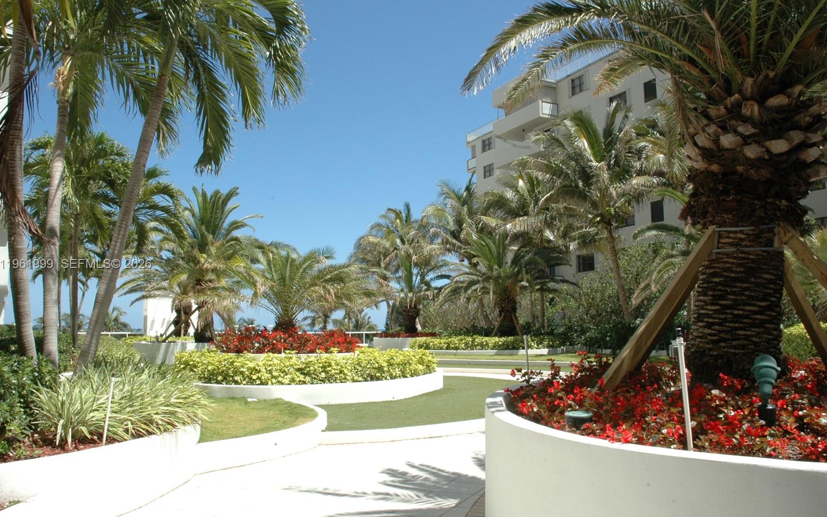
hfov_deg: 66.5
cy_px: 265
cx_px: 409
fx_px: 631
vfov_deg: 44.5
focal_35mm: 28
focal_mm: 18
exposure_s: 1/60
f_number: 18
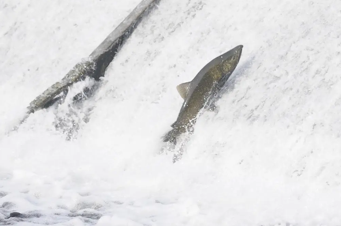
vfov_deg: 3.8
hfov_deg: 5.7
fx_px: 3416
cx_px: 278
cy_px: 92
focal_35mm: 361
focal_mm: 112
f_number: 2.8
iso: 320
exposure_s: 1/2000
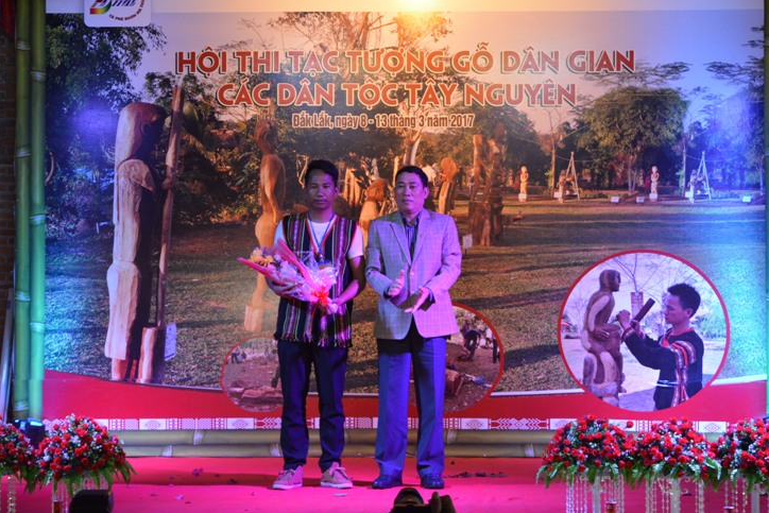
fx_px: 1870
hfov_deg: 23.2
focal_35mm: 88
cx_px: 397
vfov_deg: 15.6
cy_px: 254
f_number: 5.6
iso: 1600
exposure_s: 1/100
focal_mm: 55
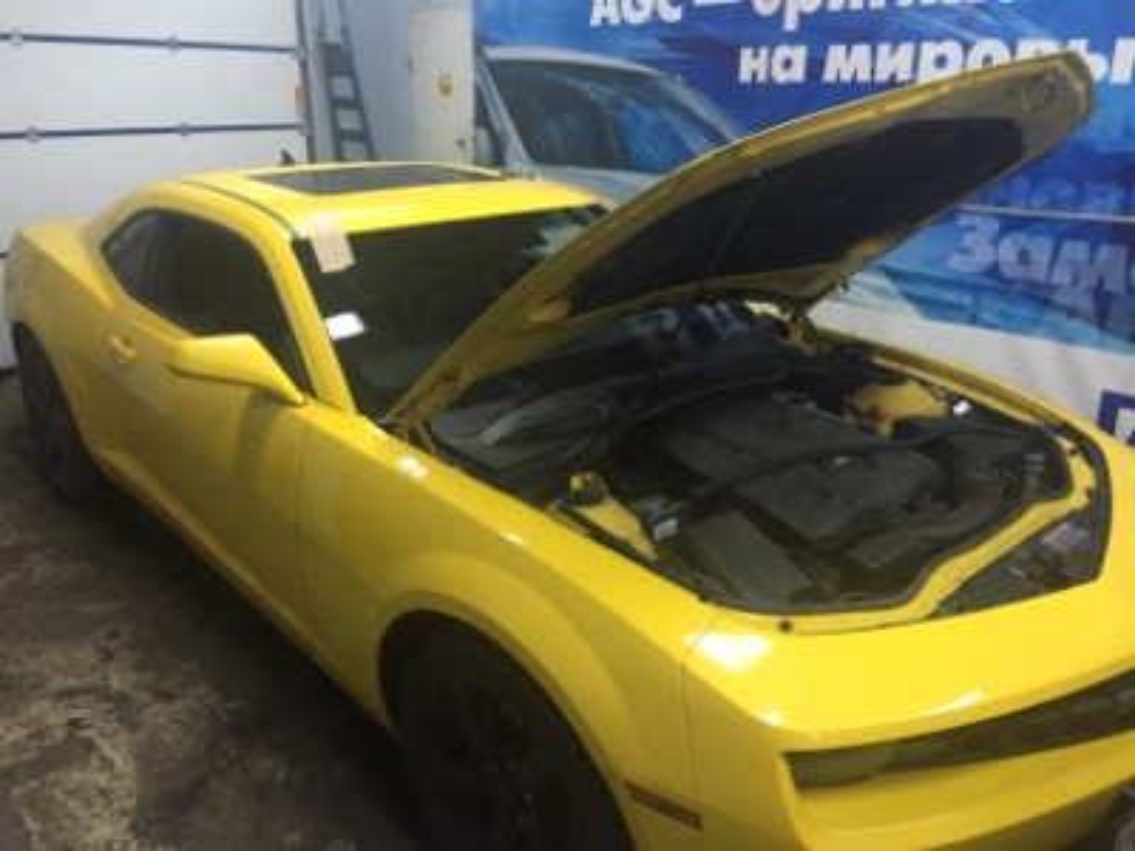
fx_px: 951
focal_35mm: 29
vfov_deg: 48.2
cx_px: 568
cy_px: 426
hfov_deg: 61.7
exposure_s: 1/33
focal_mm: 4.15
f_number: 2.2
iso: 250
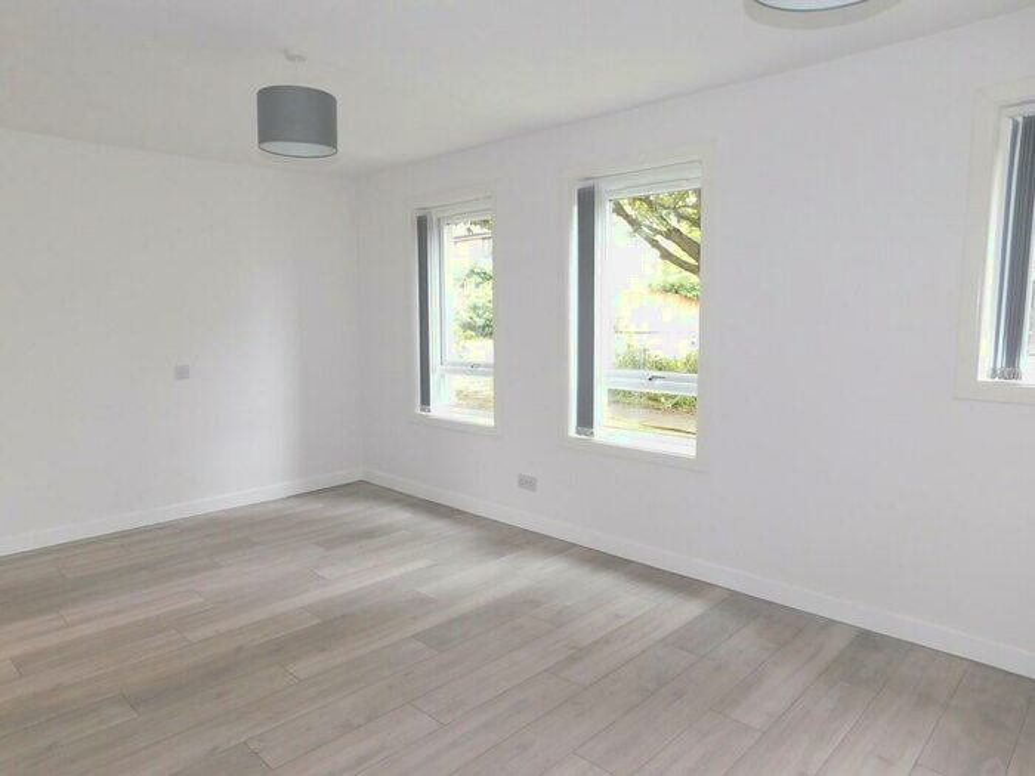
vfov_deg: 58.9
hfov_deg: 73.9
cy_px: 388
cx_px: 518
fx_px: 688
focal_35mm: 23
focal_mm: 4
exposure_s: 1/30
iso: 160
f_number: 3
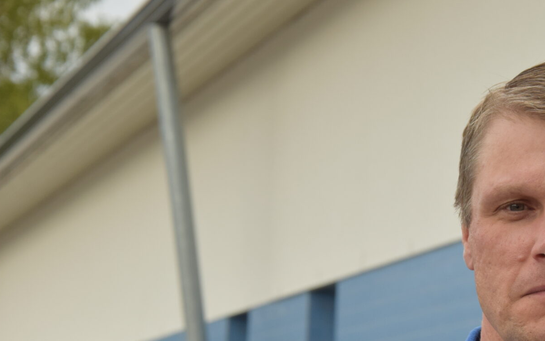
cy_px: 254
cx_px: 456
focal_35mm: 171
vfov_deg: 7.7
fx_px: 2540
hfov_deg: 12.2
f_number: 8
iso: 400
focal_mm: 66
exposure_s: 1/250
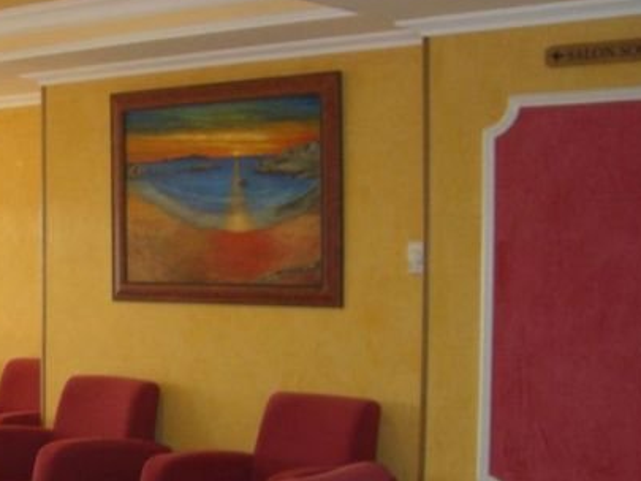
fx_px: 1389
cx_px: 54
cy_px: 375
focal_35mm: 75
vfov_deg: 19.5
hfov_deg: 25.1
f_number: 2.7
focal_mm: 6.2
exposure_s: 1/60
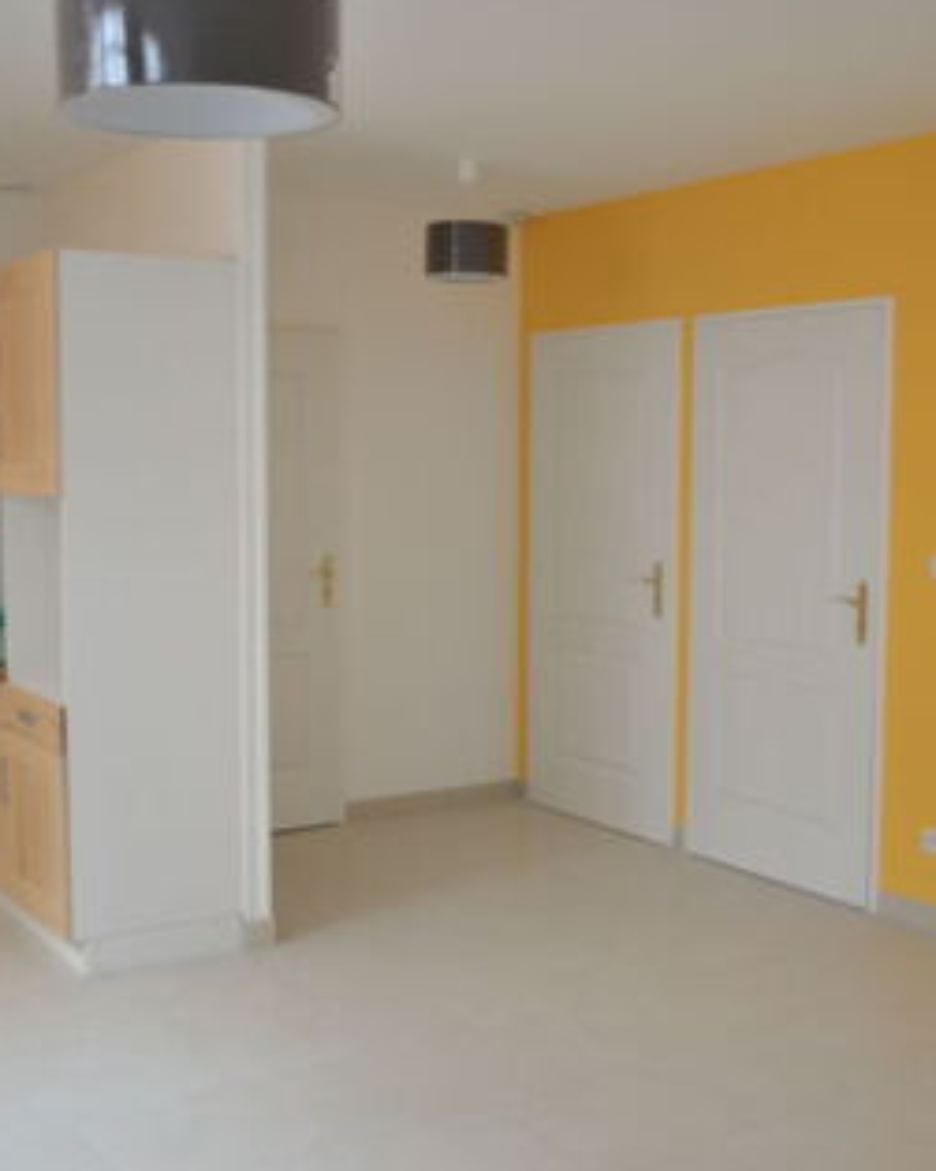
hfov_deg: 34.9
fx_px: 1490
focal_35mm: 43
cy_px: 578
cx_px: 489
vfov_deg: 42.9
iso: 800
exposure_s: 1/60
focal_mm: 20
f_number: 3.8
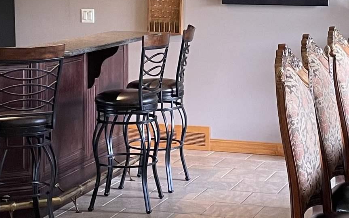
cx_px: 207
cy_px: 14
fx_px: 932
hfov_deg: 21.2
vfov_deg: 13.2
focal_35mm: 98
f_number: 1.6
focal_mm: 4.2
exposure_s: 1/60
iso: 250
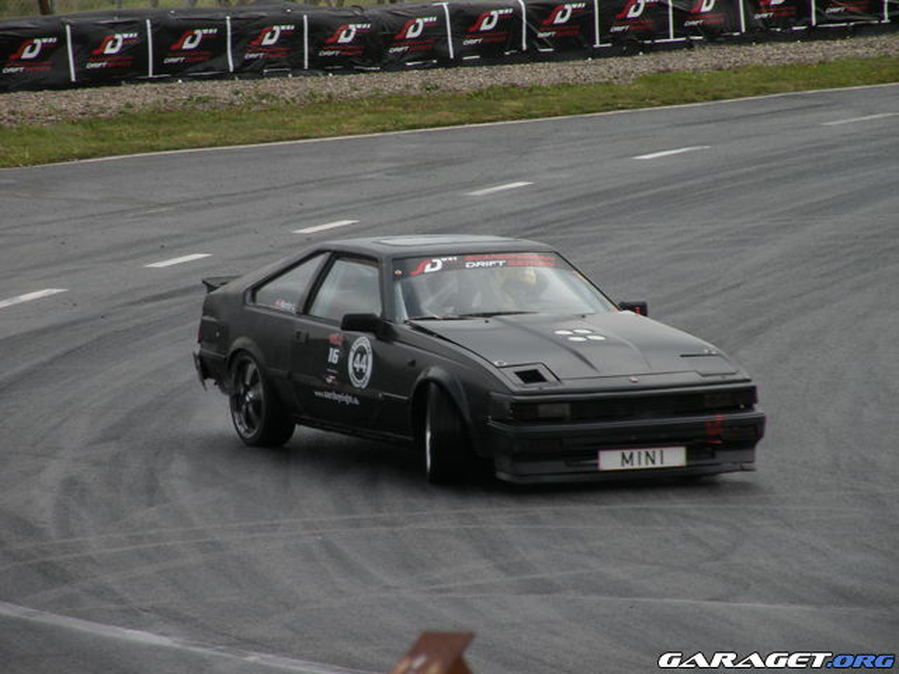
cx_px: 450
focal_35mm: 286
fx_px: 7428
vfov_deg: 5.2
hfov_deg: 6.9
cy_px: 337
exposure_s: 1/237
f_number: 5.6
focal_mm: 50.7
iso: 64
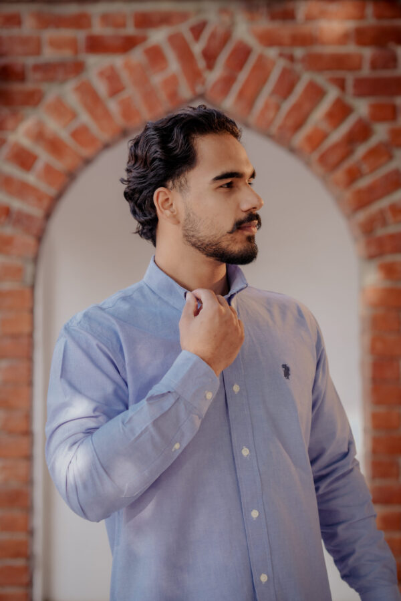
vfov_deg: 23.9
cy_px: 300
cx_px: 200
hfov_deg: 16.1
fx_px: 1420
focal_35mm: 85
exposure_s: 1/160
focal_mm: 85
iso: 125
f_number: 2.8
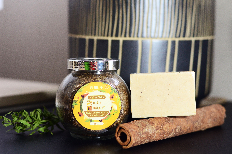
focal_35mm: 75
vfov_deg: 18.1
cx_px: 116
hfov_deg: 27.0
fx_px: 482
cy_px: 77
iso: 800
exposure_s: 1/250
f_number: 3.2
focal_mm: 50
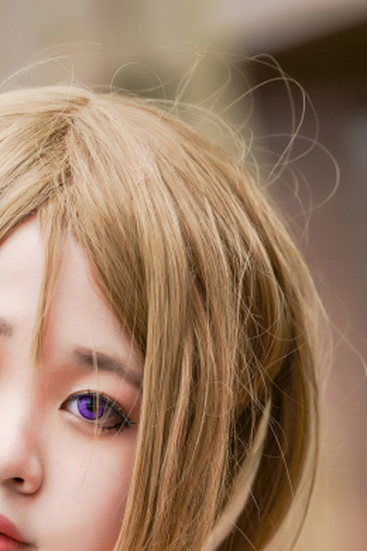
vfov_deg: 4.9
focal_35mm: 415
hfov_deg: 3.3
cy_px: 846
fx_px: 6346
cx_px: 90
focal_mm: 135
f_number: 2.8
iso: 100
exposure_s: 1/200
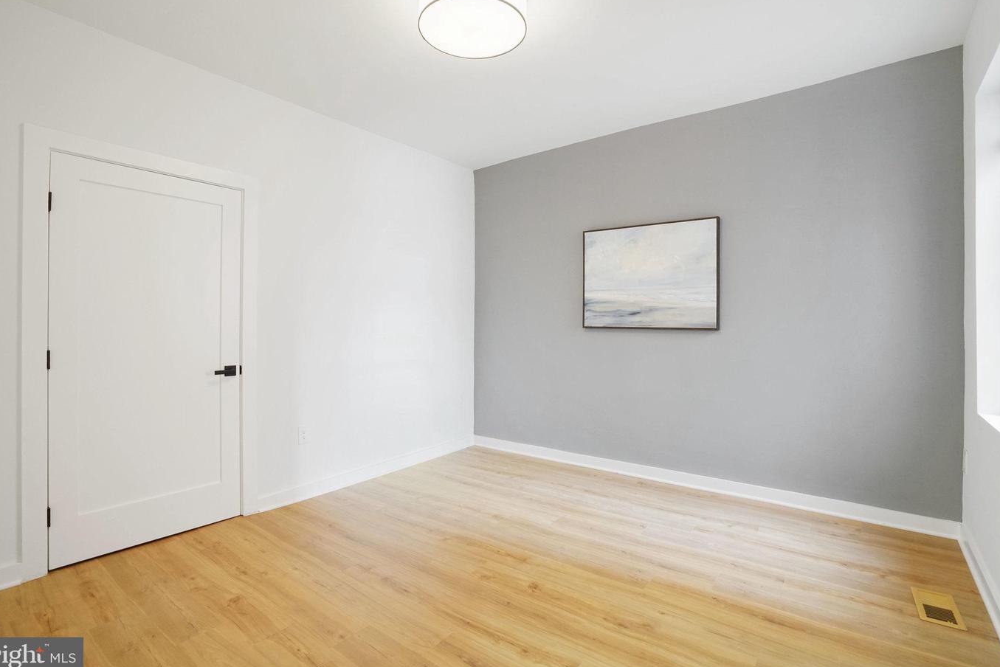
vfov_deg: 70.4
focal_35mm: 17
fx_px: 472
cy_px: 321
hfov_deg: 93.3
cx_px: 500
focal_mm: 16
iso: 1250
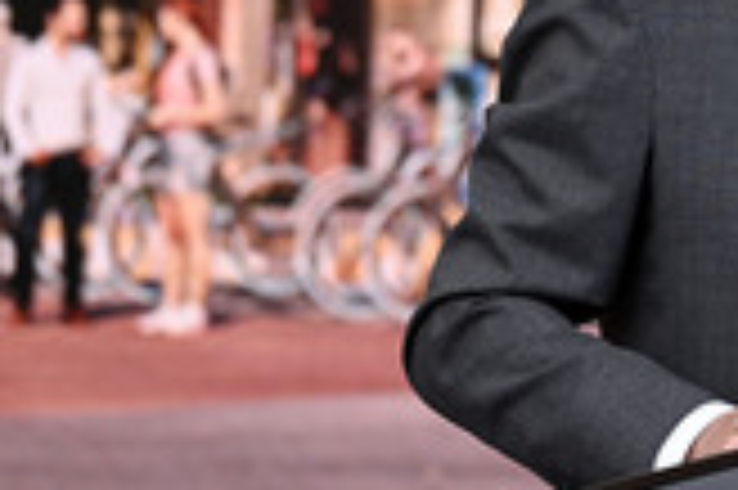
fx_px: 10670
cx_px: 1006
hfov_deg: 3.9
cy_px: -58
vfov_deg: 2.6
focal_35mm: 521
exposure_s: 1/1000
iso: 400
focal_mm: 190
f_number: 4.5
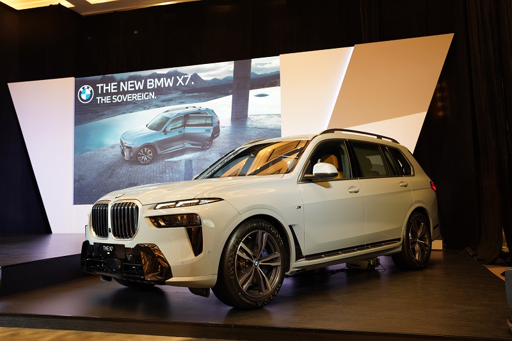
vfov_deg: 37.8
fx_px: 498
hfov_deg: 54.4
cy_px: 170
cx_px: 256
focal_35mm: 35
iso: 800
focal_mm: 35
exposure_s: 1/60
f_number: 4
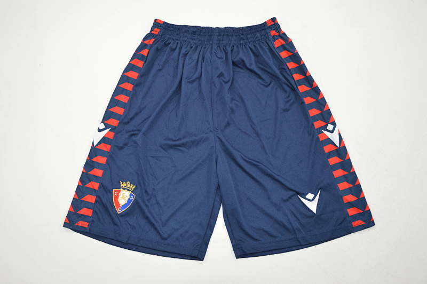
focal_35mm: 32
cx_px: 214
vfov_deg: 41.6
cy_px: 142
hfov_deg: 59.5
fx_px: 373
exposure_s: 1/200
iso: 400
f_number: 5
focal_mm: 21
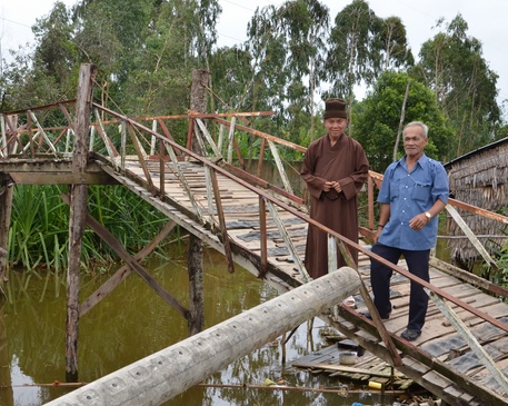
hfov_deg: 38.5
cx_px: 188
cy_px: 206
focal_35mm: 48
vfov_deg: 31.4
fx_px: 721
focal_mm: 24
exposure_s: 1/250
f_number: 10
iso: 250
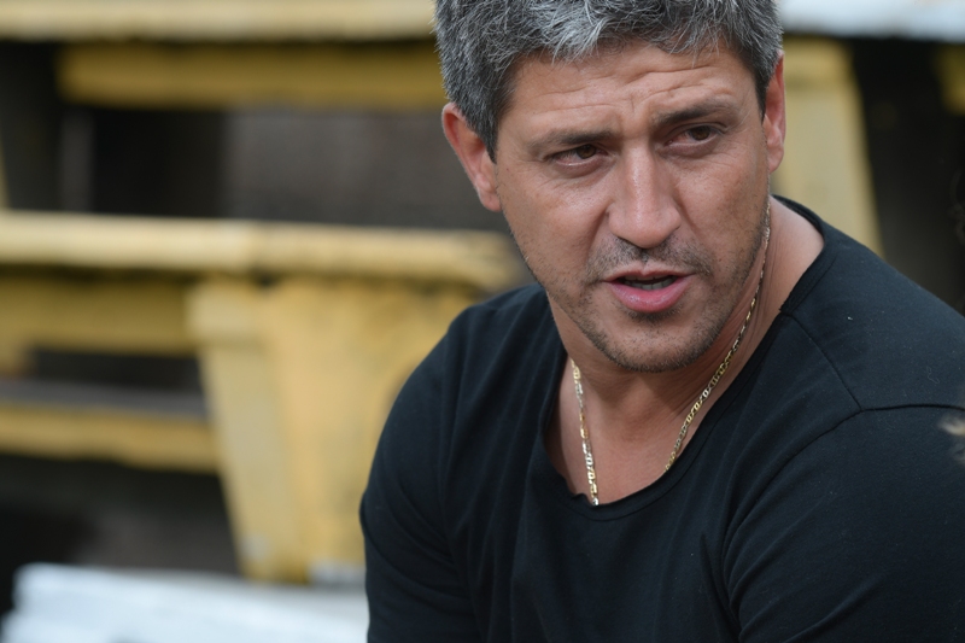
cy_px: 322
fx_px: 7035
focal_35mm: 262
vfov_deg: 5.2
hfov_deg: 7.8
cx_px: 482
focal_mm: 175
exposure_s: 1/250
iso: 125
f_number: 5.6
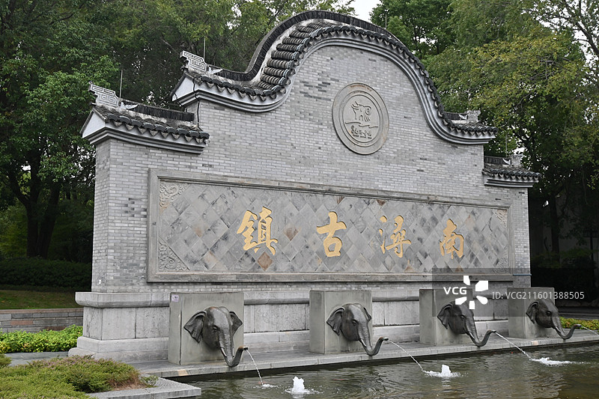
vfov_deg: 33.6
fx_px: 661
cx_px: 300
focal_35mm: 40
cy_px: 200
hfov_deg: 48.7
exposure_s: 1/250
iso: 200
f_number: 5
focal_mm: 26.5
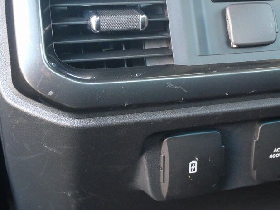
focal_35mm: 63
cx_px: 218
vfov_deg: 23.2
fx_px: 509
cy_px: 77
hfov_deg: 30.1
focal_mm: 19
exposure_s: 1/60
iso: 3200
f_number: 4.3
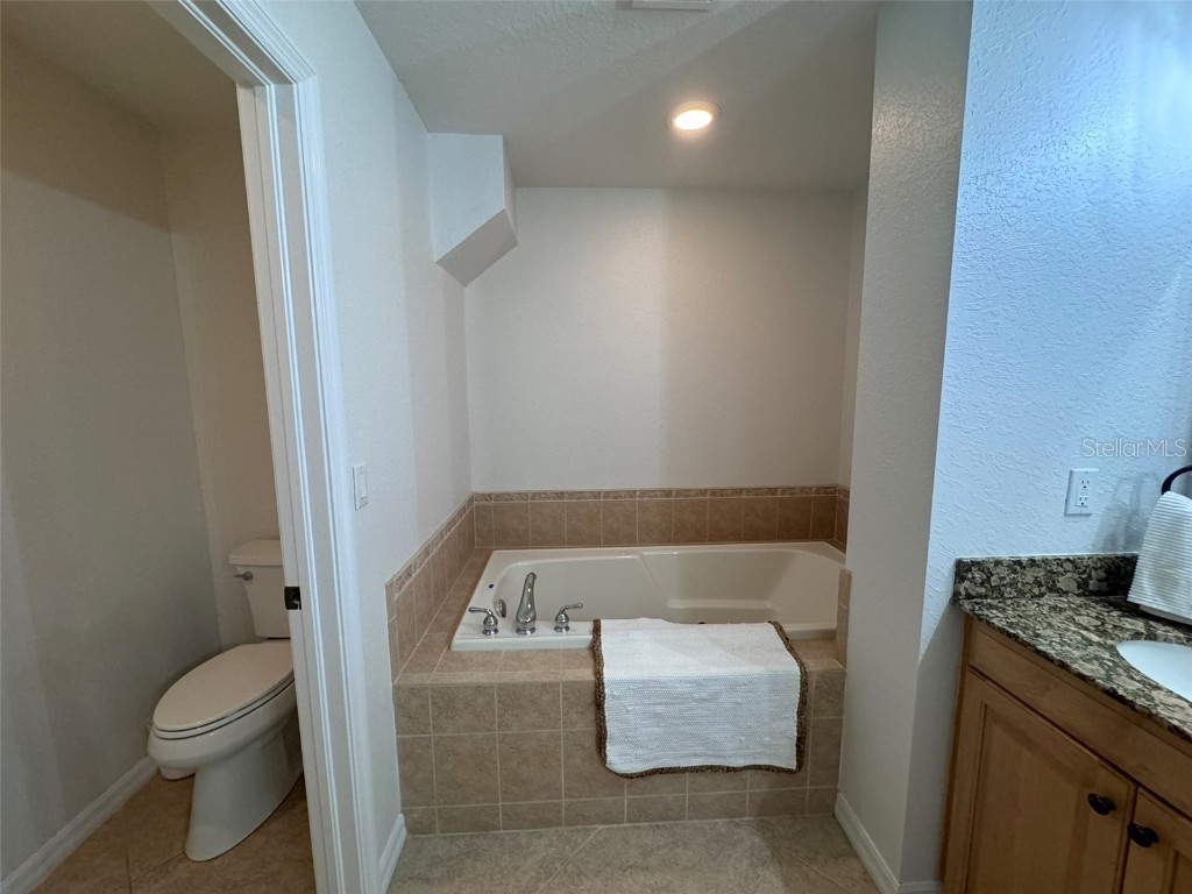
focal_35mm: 14
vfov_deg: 85.7
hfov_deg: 102.1
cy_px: 447
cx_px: 596
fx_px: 482
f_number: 2.2
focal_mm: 2.22
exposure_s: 1/120
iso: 320
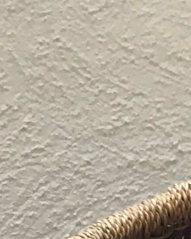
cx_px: 607
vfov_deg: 9.1
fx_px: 1476
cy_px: 278
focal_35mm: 209
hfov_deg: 6.6
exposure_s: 1/33
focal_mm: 4.15
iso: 64
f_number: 2.2
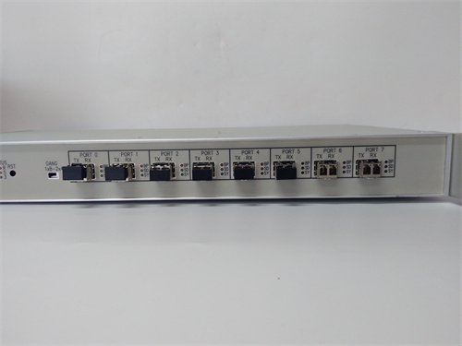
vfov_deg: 51.4
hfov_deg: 65.3
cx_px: 231
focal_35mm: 27
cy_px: 173
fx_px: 360
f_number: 2
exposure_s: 1/33
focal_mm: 3.79
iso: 120
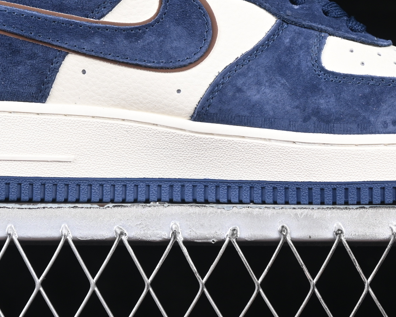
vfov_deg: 8.8
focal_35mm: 175
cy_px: -2
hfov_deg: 11.0
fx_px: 2051
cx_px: 207
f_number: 6.3
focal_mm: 50
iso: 160
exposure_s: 1/60
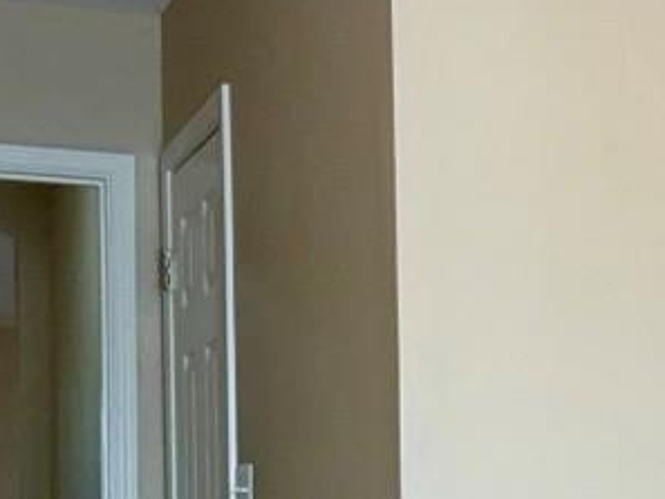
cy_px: 550
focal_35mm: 93
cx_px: 815
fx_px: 1787
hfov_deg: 19.7
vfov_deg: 15.5
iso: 64
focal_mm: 3
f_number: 1.8
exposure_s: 1/100
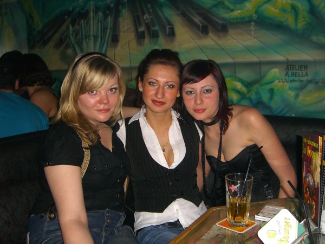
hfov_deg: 49.0
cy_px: 122
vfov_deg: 37.7
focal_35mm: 38
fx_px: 357
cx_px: 162
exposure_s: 1/60
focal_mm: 7.9
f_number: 2.8
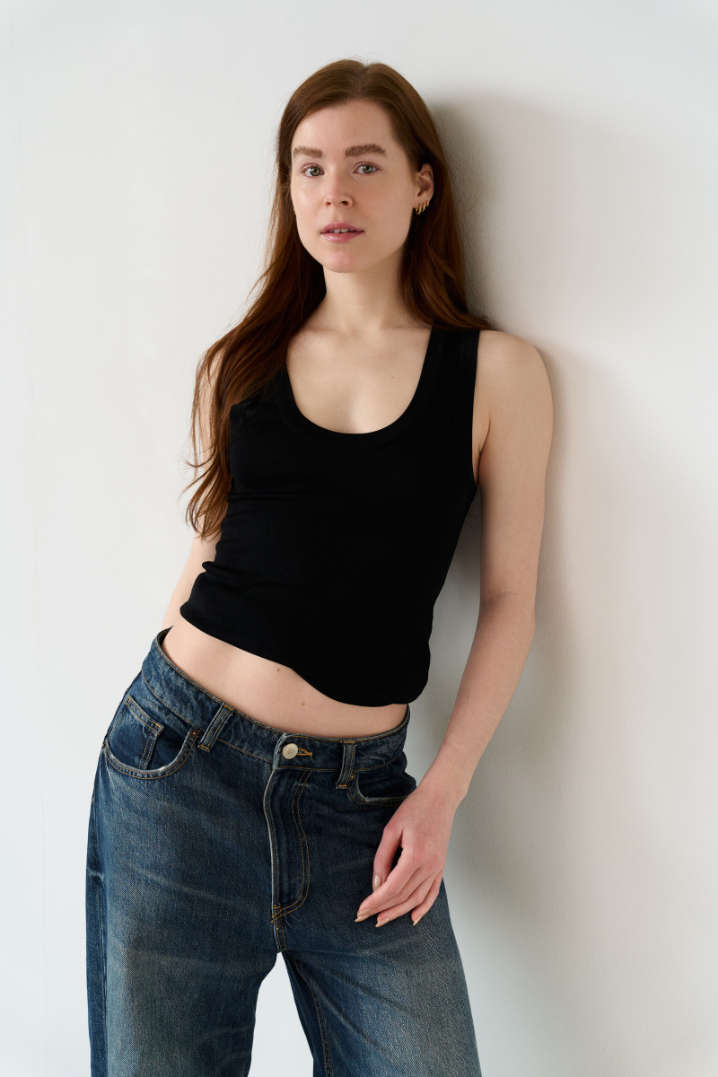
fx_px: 1780
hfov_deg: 22.8
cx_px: 359
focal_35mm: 60
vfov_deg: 33.7
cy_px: 538
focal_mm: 59.5
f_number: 4
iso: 500
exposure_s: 1/160
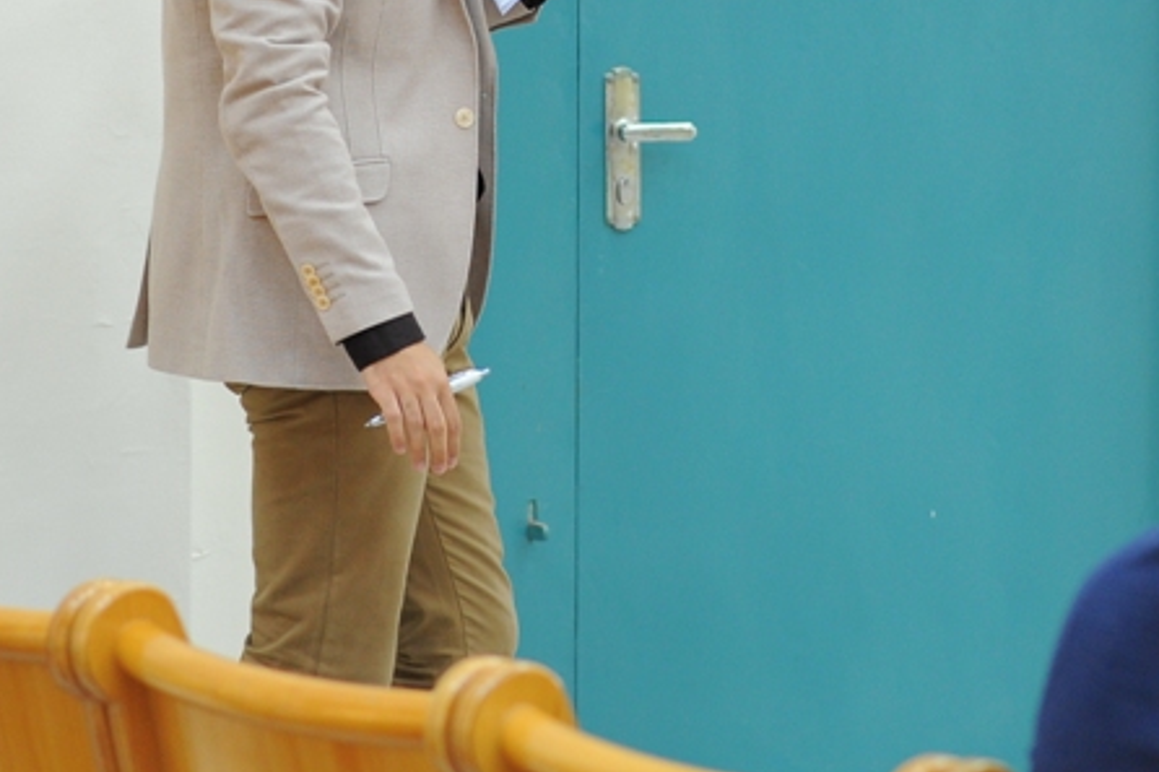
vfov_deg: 7.0
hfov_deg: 10.6
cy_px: -32
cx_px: 574
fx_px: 6275
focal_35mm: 195
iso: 1600
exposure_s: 1/125
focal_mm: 85
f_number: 3.2
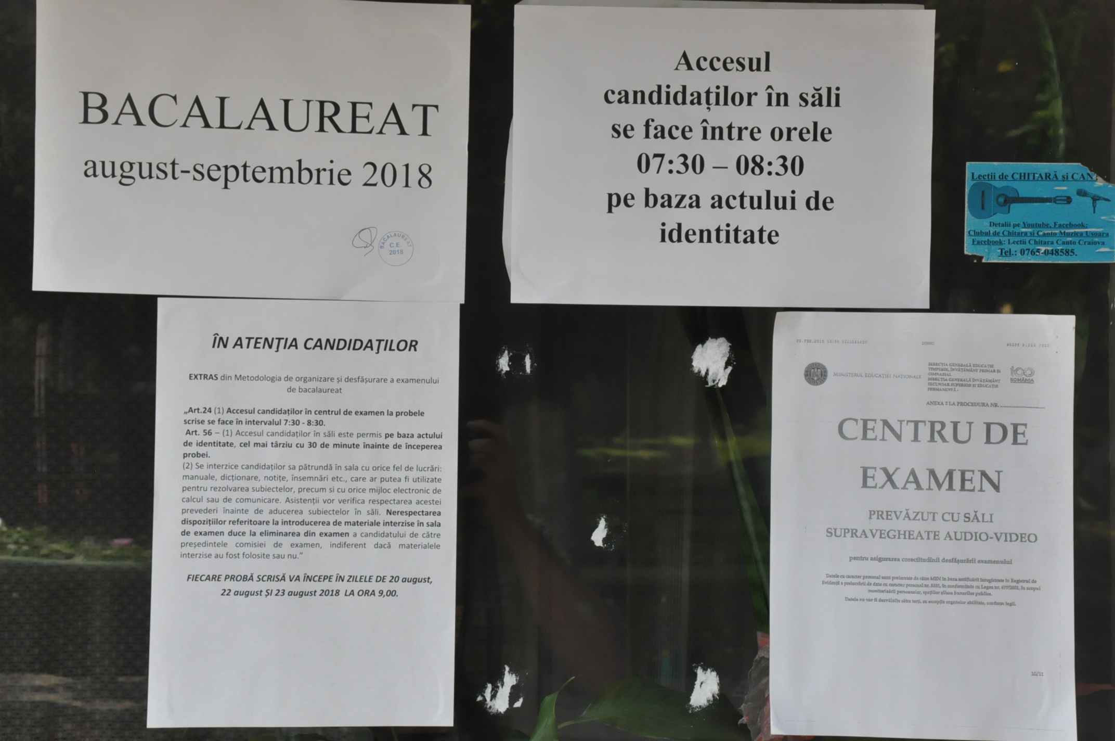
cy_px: 370
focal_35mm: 87
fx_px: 2691
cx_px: 558
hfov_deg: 23.4
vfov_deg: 15.7
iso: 1600
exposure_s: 1/500
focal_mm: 58
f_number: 11
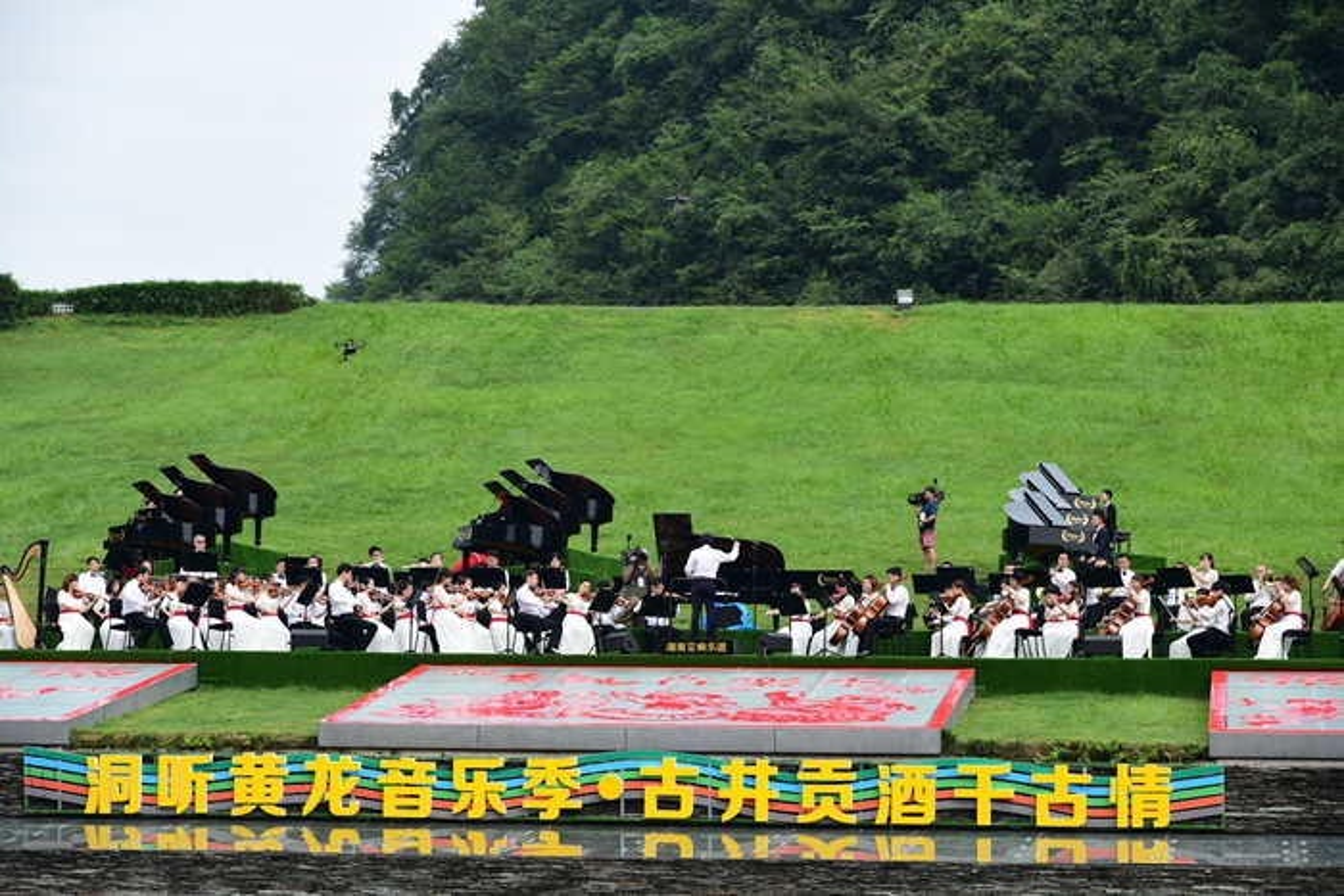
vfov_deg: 13.7
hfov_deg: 20.4
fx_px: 3734
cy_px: 448
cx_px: 672
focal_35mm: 100
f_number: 5.6
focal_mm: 100
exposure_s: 1/200
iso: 100
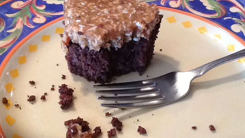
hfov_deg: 42.1
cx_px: 124
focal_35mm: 49
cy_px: 72
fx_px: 318
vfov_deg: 24.4
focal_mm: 2.03
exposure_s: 1/30
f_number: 2.4
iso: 200
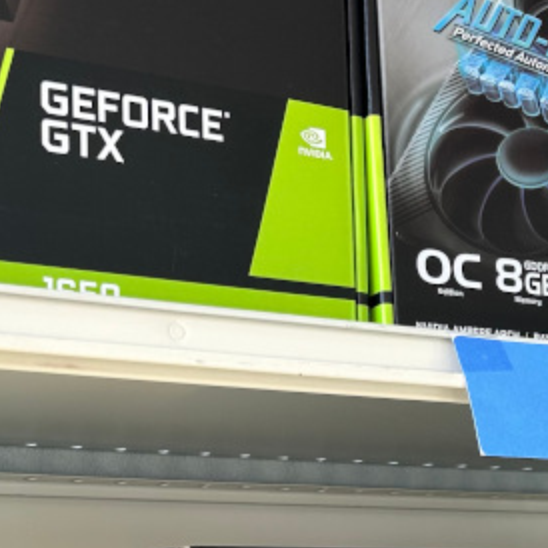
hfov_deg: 20.1
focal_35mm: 86
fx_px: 1540
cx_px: 346
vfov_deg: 19.7
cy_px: 520
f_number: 1.5
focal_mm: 5.7
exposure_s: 1/121
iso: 32
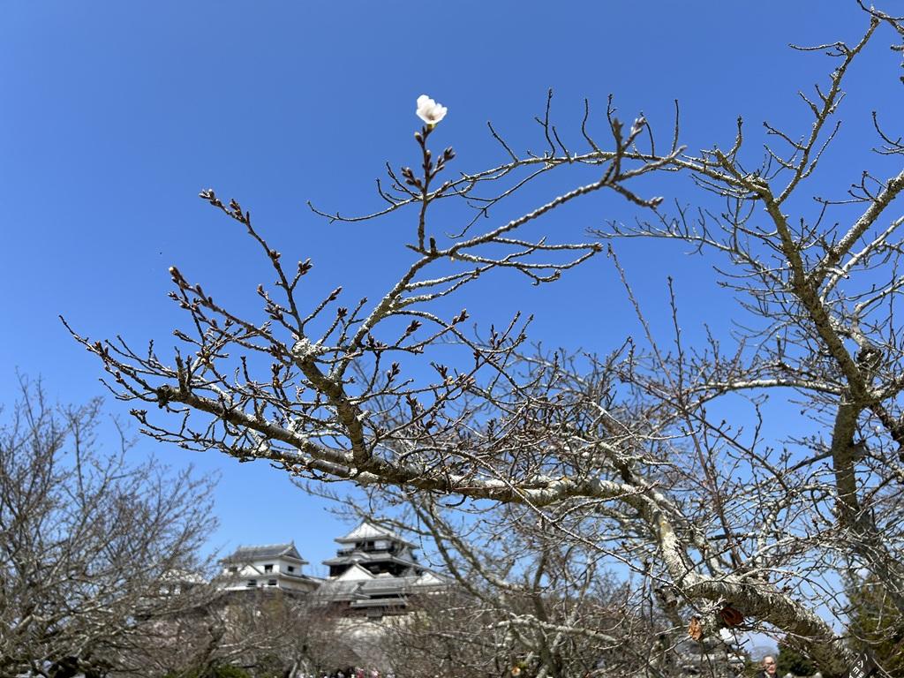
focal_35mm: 26
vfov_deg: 53.1
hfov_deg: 67.3
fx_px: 679
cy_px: 339
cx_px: 452
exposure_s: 1/4444
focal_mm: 5.7
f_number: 1.5
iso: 50
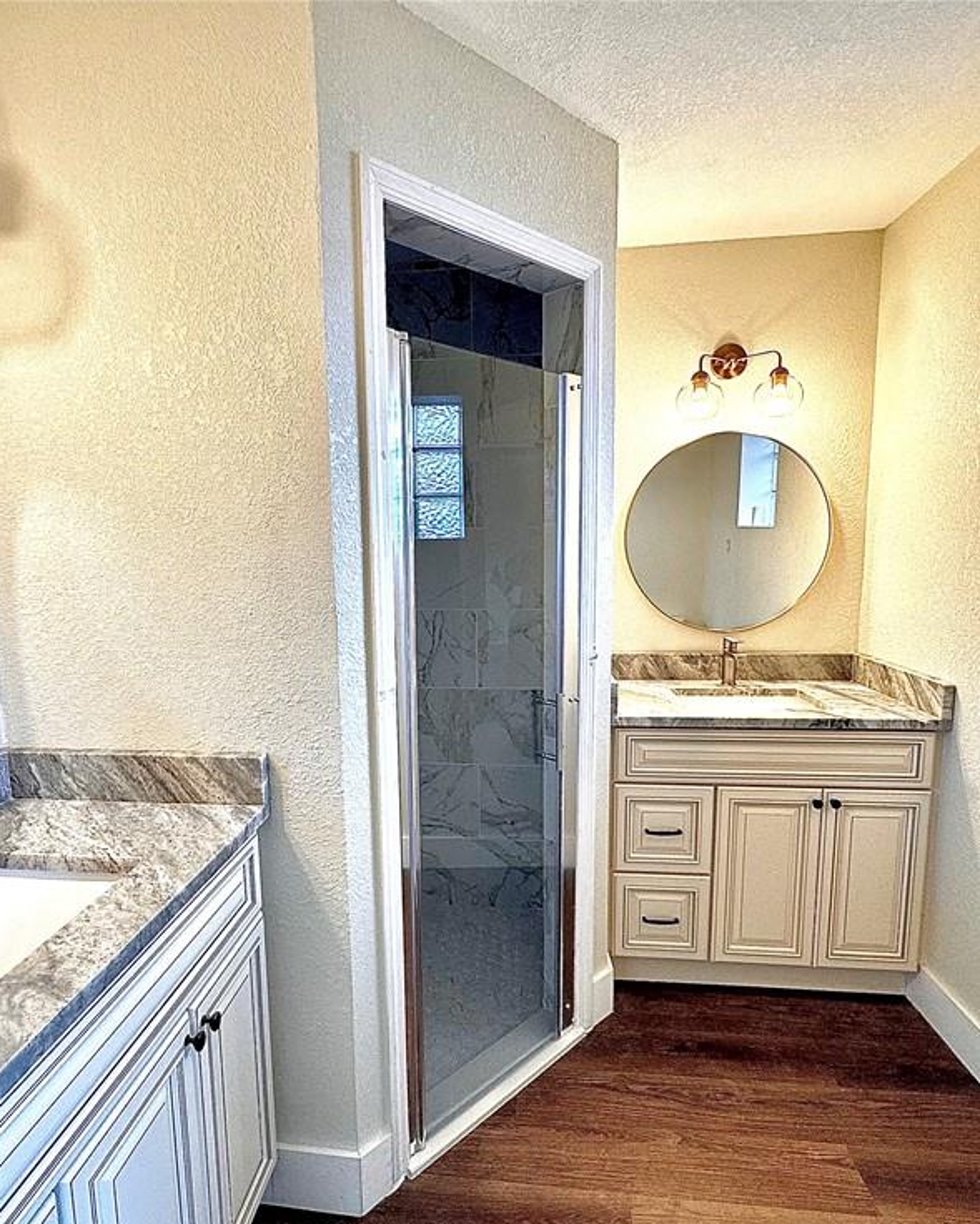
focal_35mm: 19
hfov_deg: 70.7
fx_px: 689
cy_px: 637
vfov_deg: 83.2
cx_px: 449
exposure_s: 1/120
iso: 125
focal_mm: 2.22
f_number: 2.2
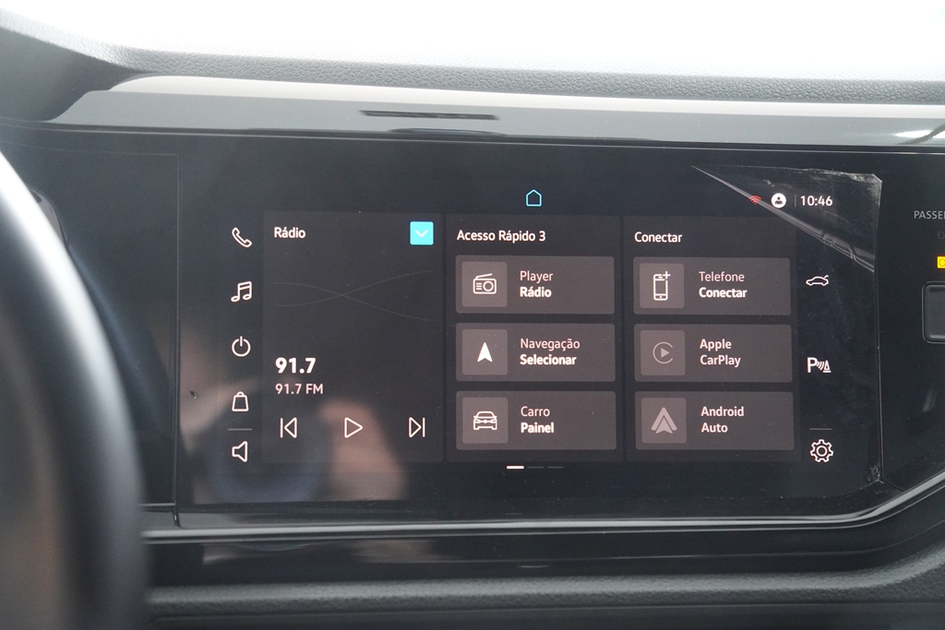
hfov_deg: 30.5
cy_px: 315
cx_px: 472
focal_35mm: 66
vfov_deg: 20.6
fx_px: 1733
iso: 3200
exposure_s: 1/160
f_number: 2.8
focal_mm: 44
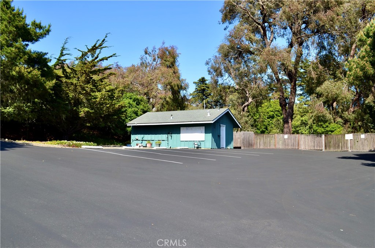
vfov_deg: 43.4
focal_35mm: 30
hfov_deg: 62.0
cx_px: 188
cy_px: 124
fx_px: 312
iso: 140
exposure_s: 1/250
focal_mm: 20
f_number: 8
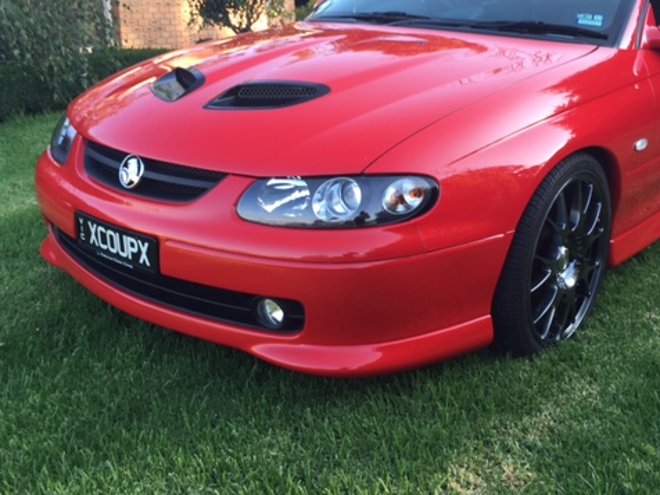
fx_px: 744
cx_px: 416
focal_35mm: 39
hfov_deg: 47.4
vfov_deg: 36.5
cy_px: 176
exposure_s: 1/126
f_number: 2.2
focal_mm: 4.15
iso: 32
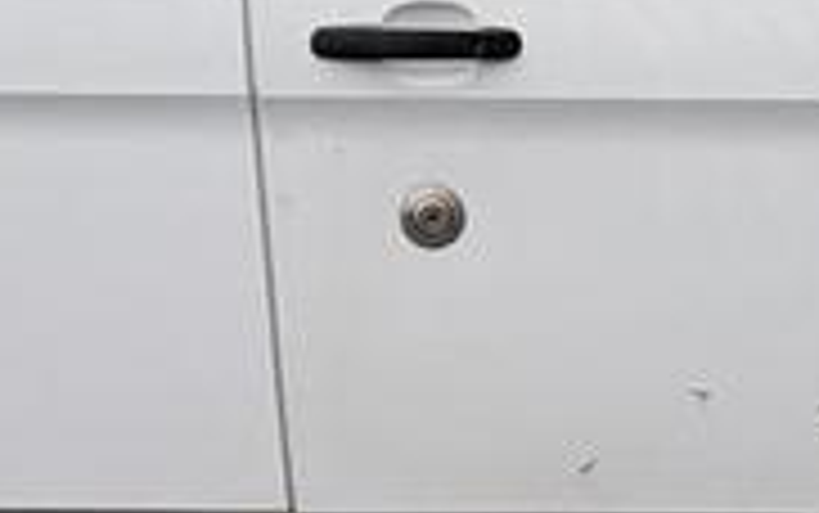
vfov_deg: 17.1
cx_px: 310
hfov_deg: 28.1
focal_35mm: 73
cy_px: -99
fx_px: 1630
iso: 40
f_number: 2.2
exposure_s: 1/109
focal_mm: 2.22
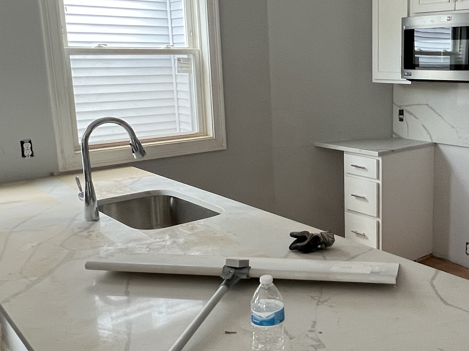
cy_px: 164
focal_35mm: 37
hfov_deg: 47.7
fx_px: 501
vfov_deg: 38.6
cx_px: 366
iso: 160
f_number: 1.8
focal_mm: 1.57
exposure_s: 1/99
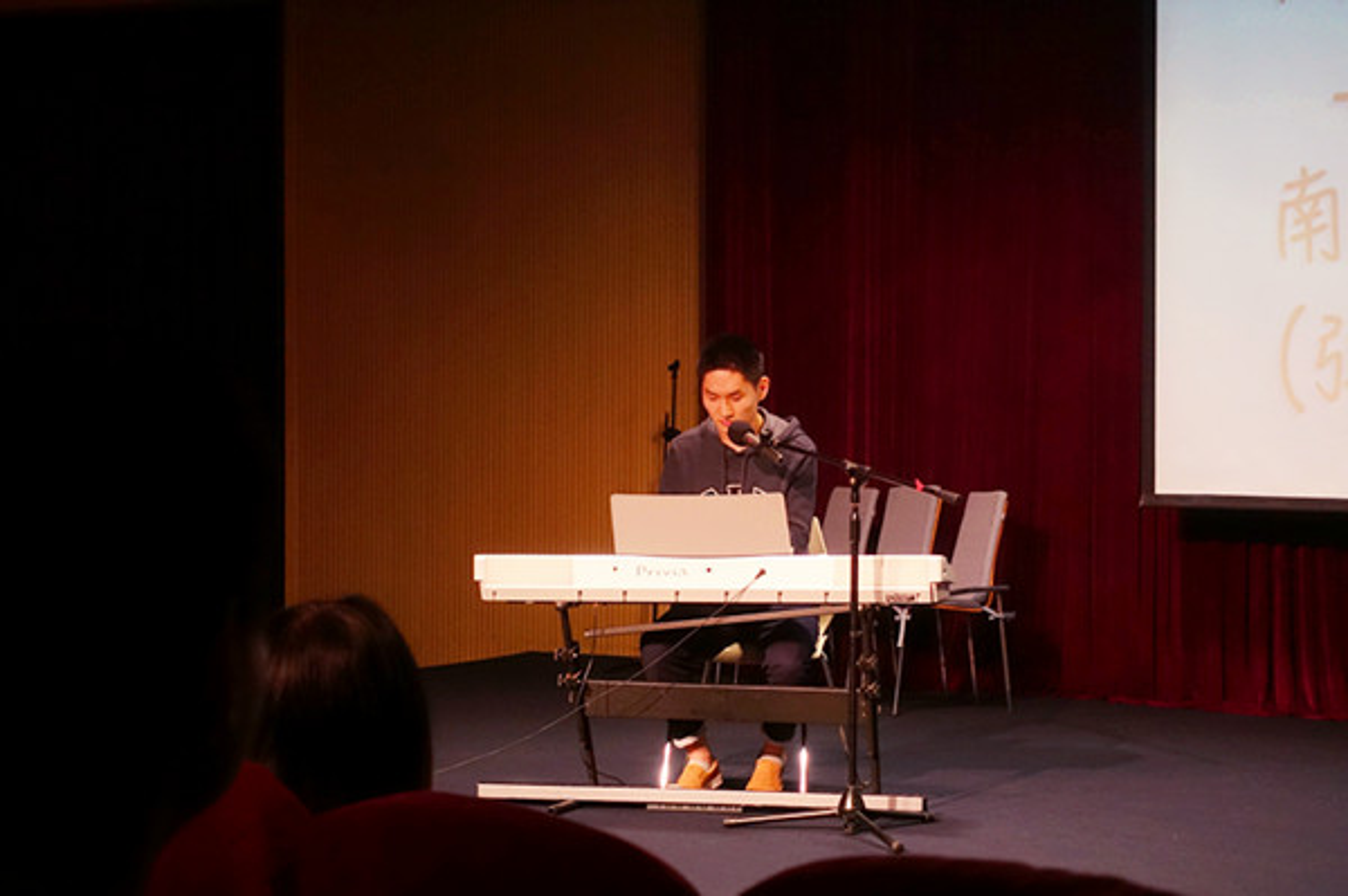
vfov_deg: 19.4
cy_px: 448
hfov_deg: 28.9
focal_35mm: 70
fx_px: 2619
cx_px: 674
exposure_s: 1/80
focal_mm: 25.7
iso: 1000
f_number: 2.8
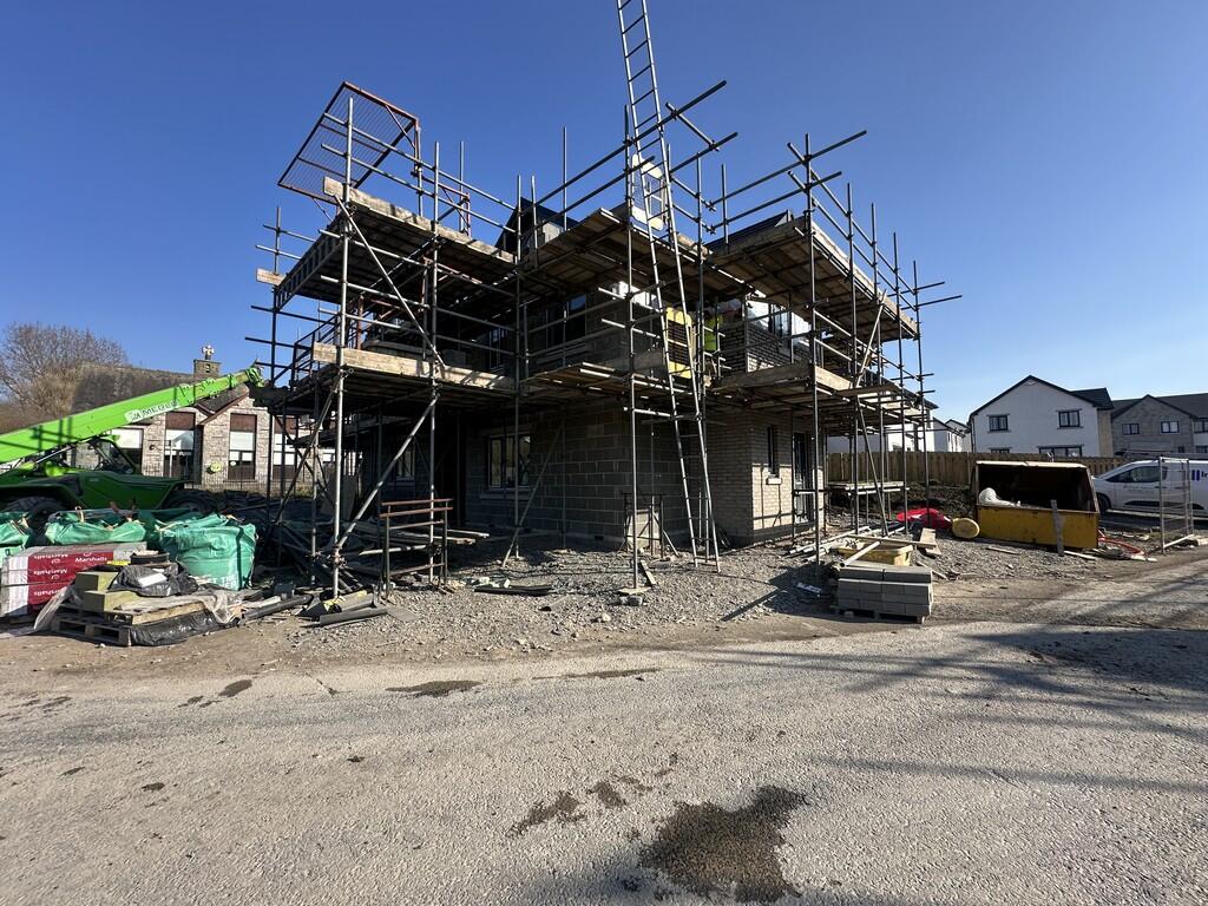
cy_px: 453
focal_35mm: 14
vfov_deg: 85.7
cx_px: 604
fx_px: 489
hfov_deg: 102.1
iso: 40
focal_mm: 2.22
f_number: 2.2
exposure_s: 1/824
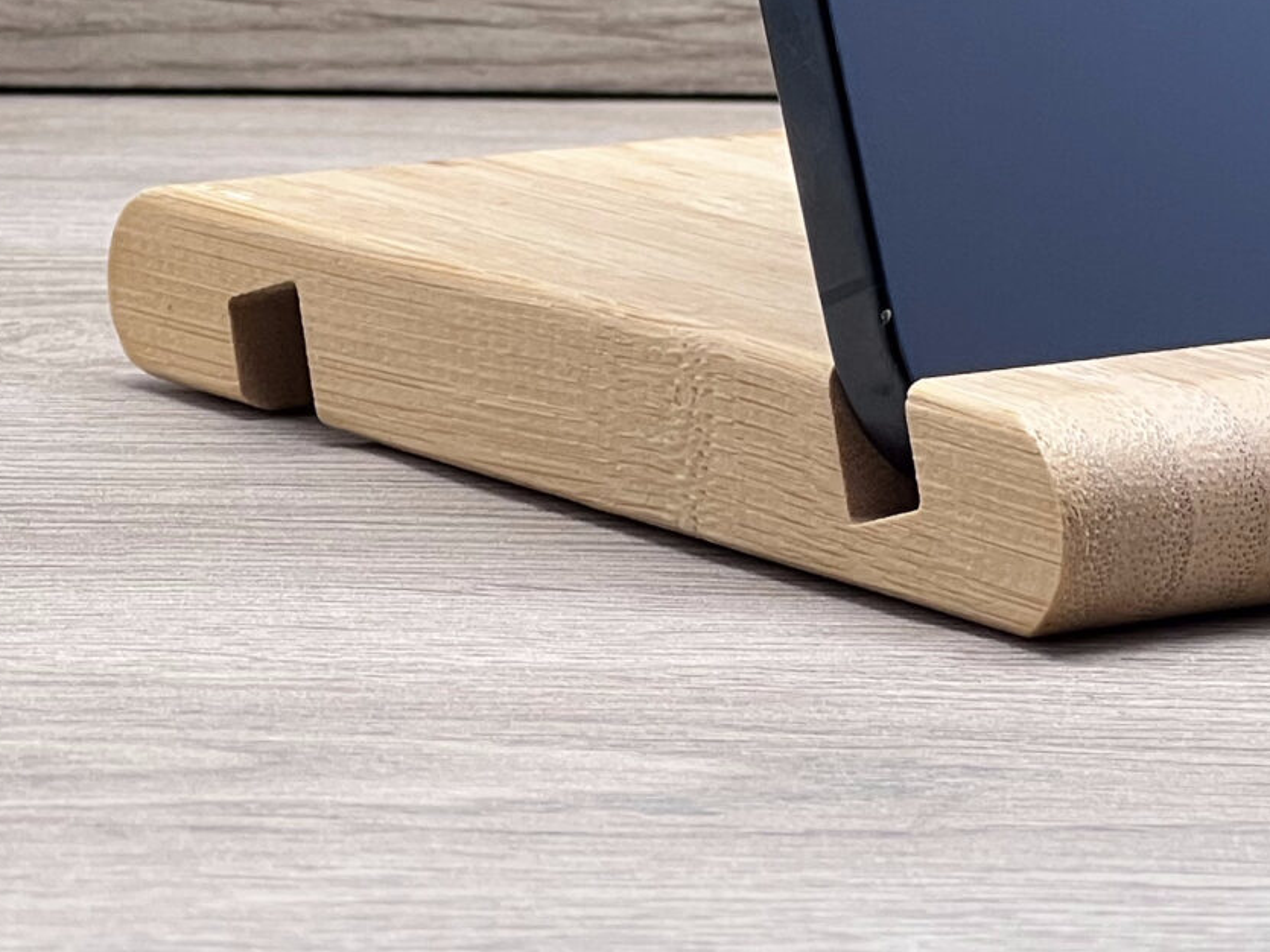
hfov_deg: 8.4
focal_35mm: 236
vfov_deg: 6.2
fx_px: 8657
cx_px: 1084
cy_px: -386
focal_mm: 9
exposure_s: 1/100
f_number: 2.8
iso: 100
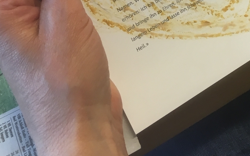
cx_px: 153
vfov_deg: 16.2
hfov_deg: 29.7
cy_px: -114
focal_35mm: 69
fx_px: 470
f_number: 2.2
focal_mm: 4.15
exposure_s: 1/33
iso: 25
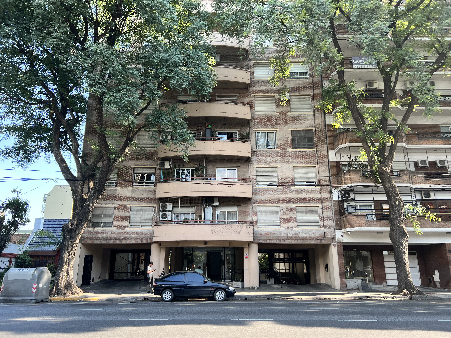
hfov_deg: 67.3
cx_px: 226
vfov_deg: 53.1
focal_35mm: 26
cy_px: 169
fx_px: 339
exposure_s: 1/380
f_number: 1.5
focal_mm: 5.7
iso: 50
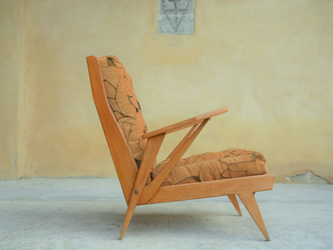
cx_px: 166
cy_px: 125
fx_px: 385
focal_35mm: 40
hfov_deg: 46.8
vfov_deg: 36.0
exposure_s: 1/320
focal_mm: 20
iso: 200
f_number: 3.2
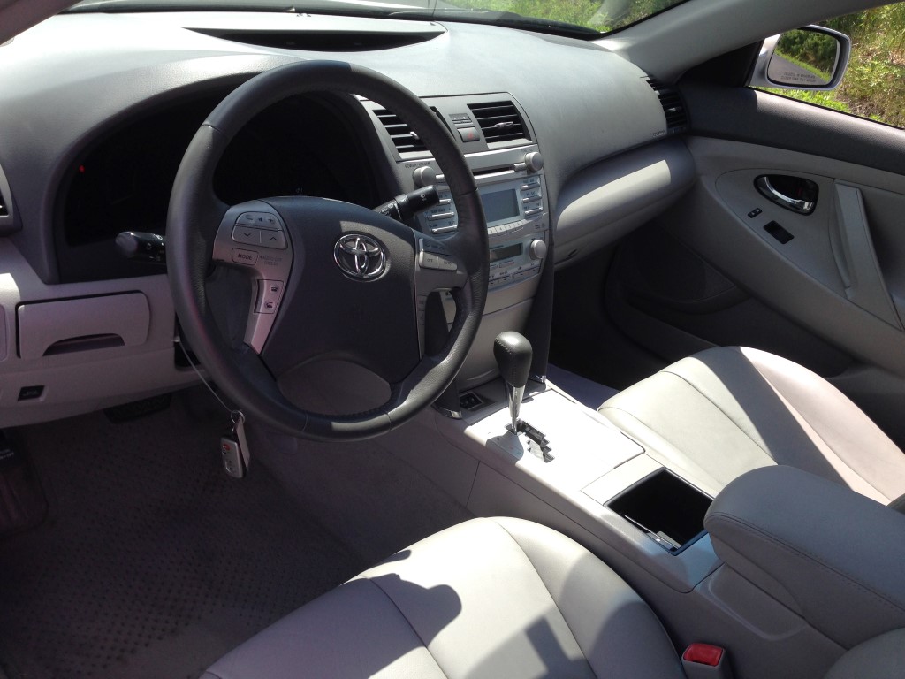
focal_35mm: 33
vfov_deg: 42.9
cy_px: 340
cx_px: 452
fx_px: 863
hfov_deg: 55.4
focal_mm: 4.12
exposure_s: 1/616
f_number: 2.4
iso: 50
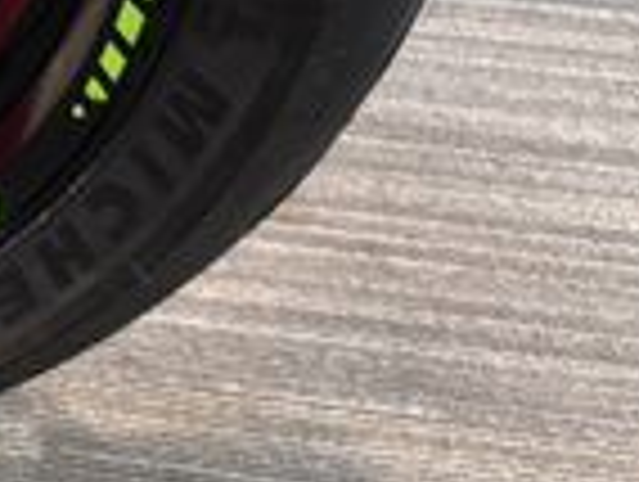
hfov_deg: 14.7
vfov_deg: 13.6
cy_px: 32
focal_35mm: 108
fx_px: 1997
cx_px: -662
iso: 1000
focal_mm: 6.76
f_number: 1.78
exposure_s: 1/33
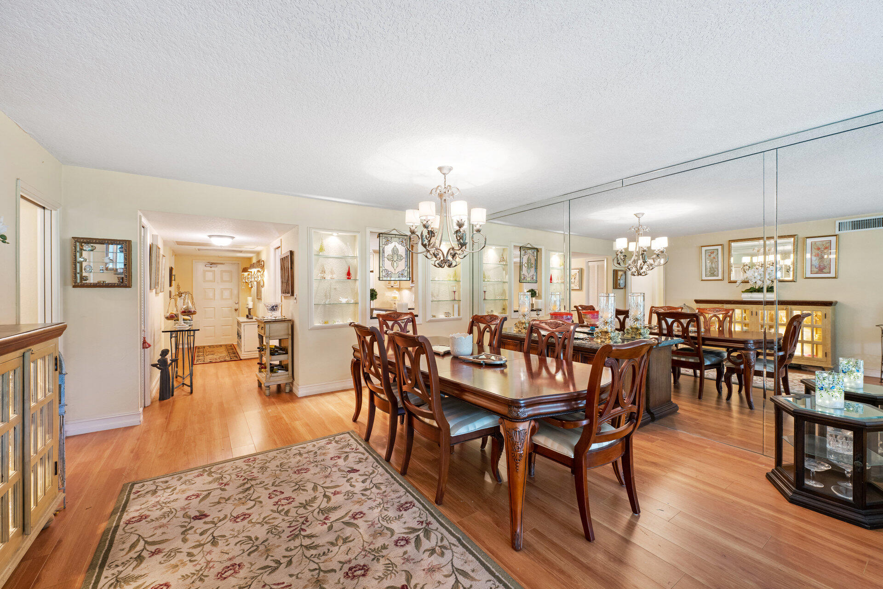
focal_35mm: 14
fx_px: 343
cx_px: 442
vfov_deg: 81.2
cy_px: 294
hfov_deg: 104.3
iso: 400
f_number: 7.1
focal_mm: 14
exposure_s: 1/2.5
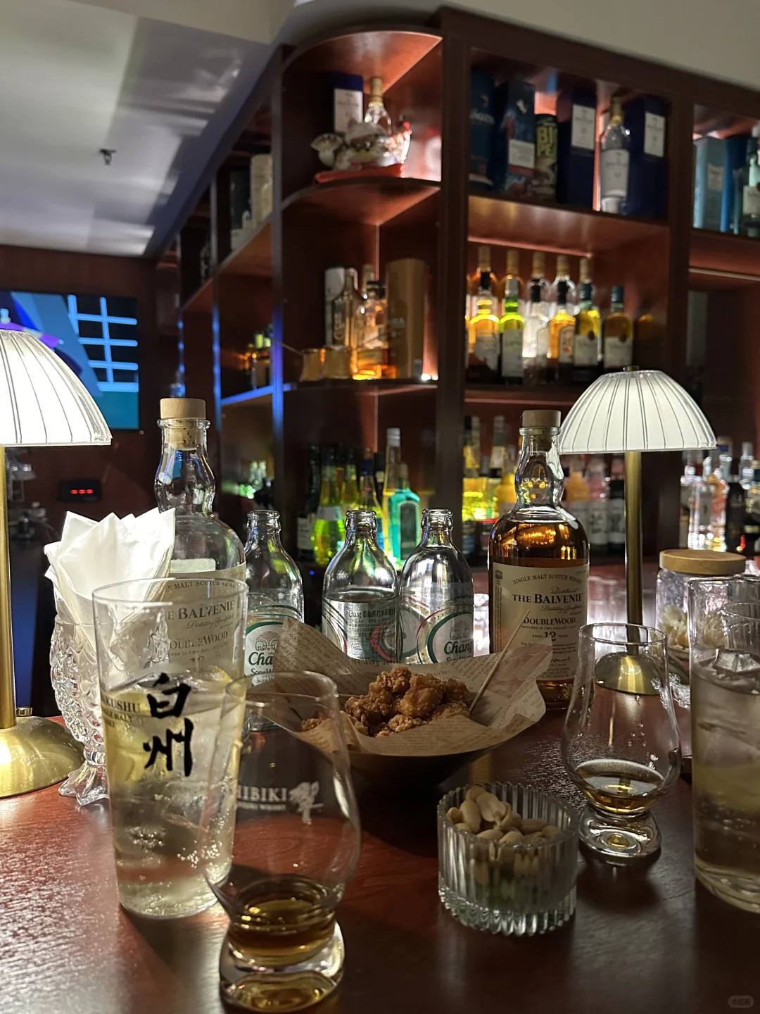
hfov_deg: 56.8
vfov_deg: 71.6
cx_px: 380
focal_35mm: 24
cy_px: 507
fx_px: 703
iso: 800
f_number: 1.78
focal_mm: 6.86
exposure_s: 1/33
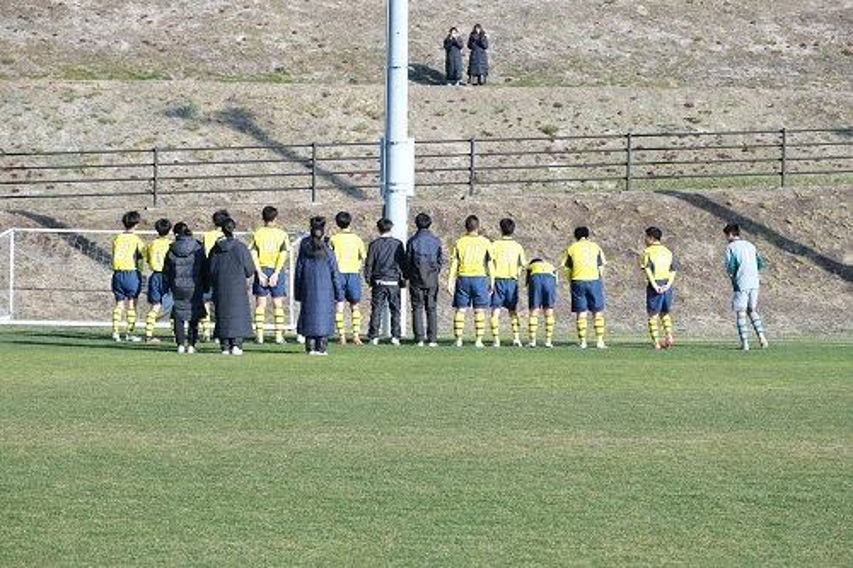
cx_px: 426
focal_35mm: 105
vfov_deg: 13.0
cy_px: 284
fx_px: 2487
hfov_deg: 19.5
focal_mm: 70
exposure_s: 1/500
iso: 500
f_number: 7.1
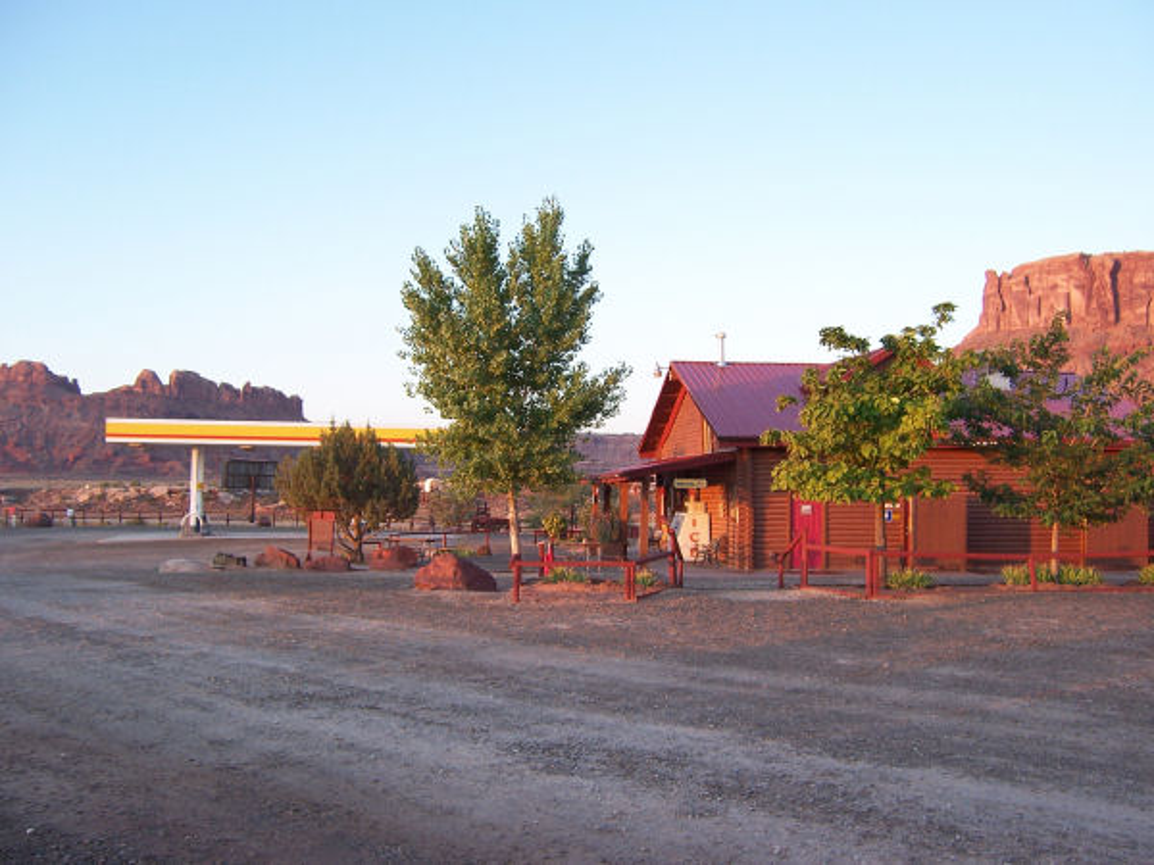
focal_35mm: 33
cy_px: 432
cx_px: 577
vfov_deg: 42.9
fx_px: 1100
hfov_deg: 55.4
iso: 80
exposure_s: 1/45
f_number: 3.4
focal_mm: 5.5
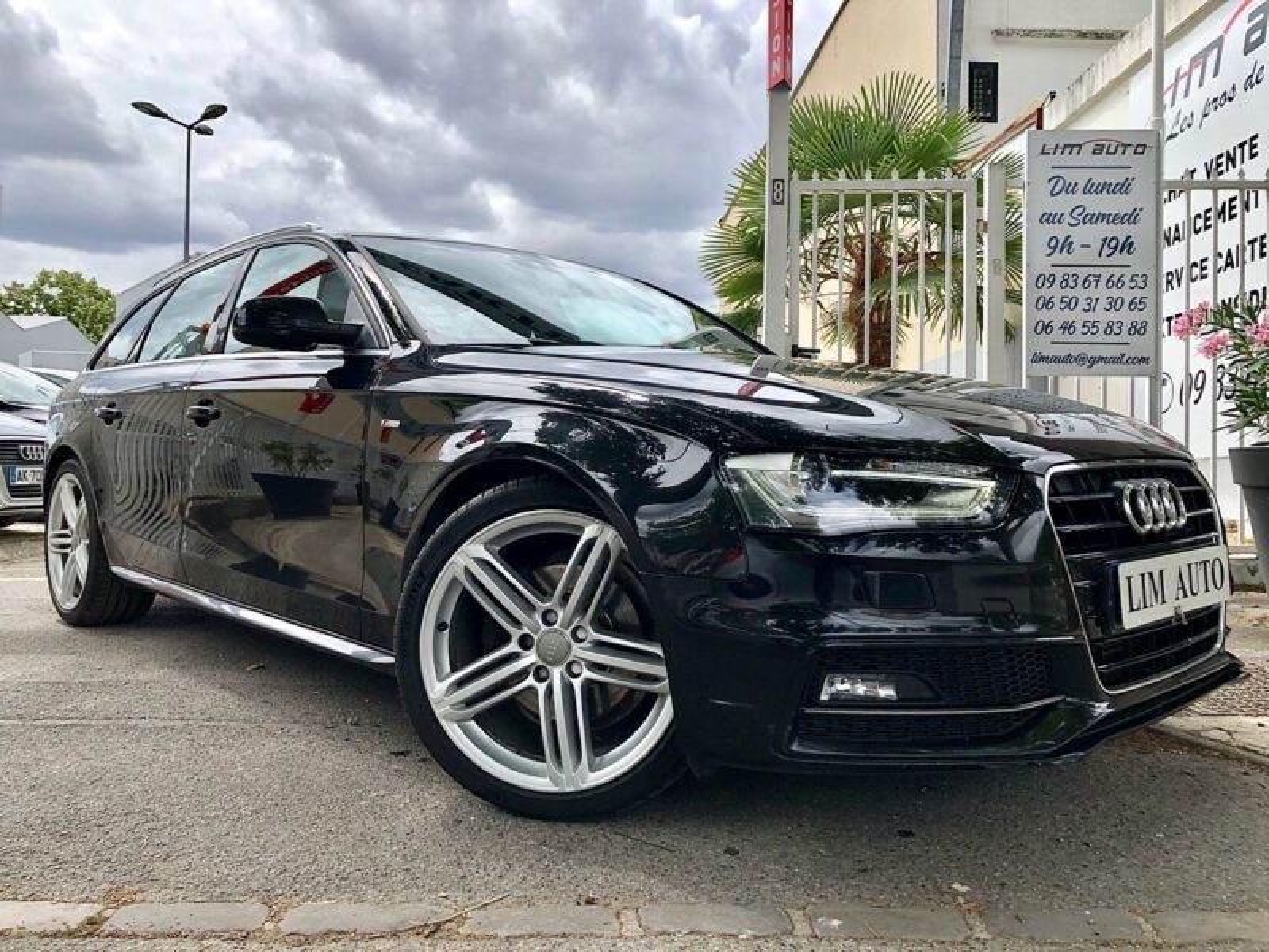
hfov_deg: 63.4
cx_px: 634
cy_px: 476
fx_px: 1026
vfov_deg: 49.7
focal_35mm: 28
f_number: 1.8
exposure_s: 1/1412
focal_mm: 3.99
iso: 20
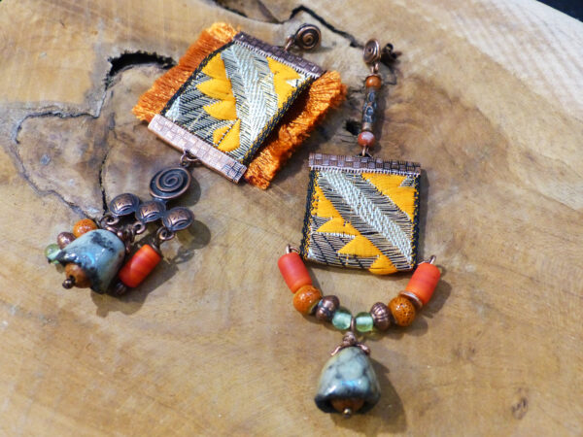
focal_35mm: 41
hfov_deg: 45.8
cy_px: 218
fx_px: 691
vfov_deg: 35.1
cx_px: 292
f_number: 2.8
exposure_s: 1/25
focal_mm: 7.4
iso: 400
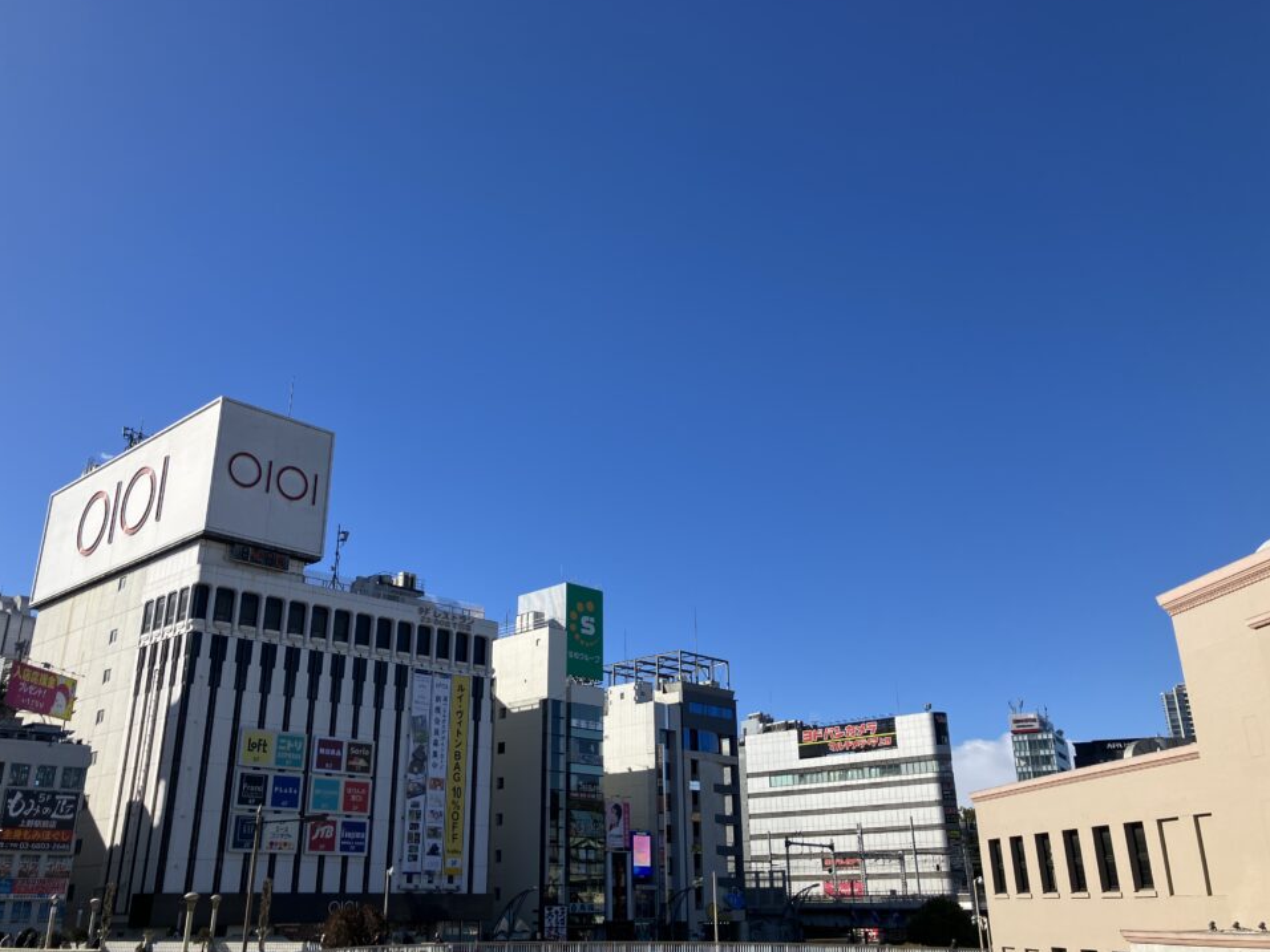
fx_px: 1101
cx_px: 591
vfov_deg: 46.8
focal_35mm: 30
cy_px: 469
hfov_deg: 59.9
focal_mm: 3.99
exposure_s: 1/2315
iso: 32
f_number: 1.8
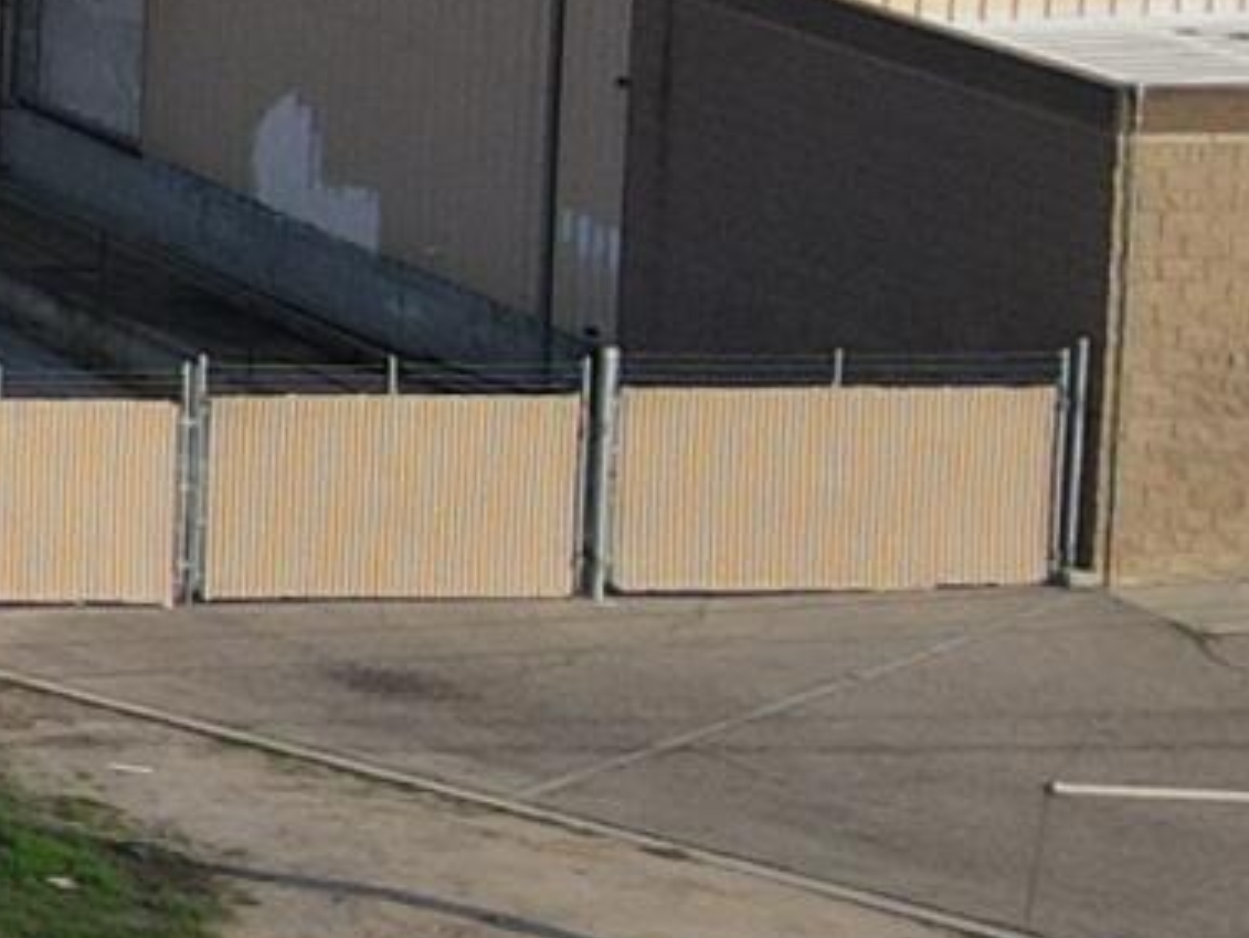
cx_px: -3502
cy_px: -590
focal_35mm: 191
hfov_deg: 7.6
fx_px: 6894
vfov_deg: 7.6
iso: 100
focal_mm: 4.5
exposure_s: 1/500
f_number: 2.8
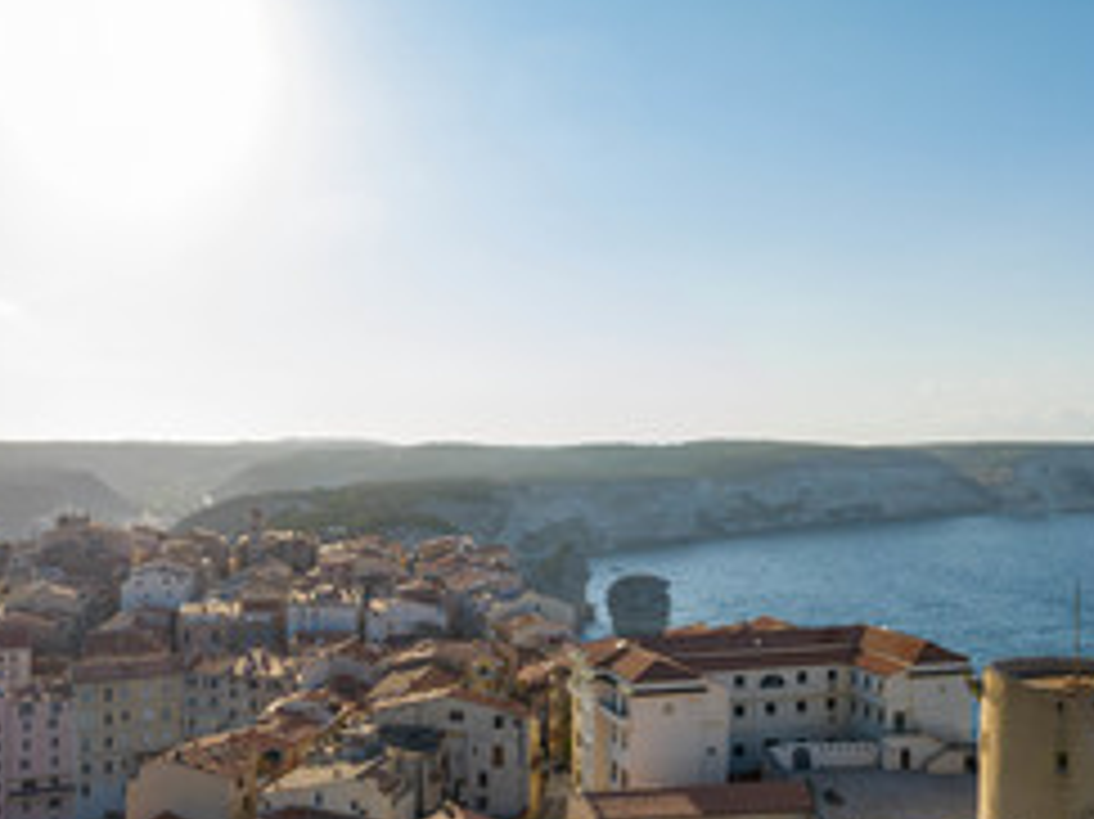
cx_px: 630
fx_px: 1169
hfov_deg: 50.0
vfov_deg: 38.6
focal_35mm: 37
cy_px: 432
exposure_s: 1/160
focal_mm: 12.3
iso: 100
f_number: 11
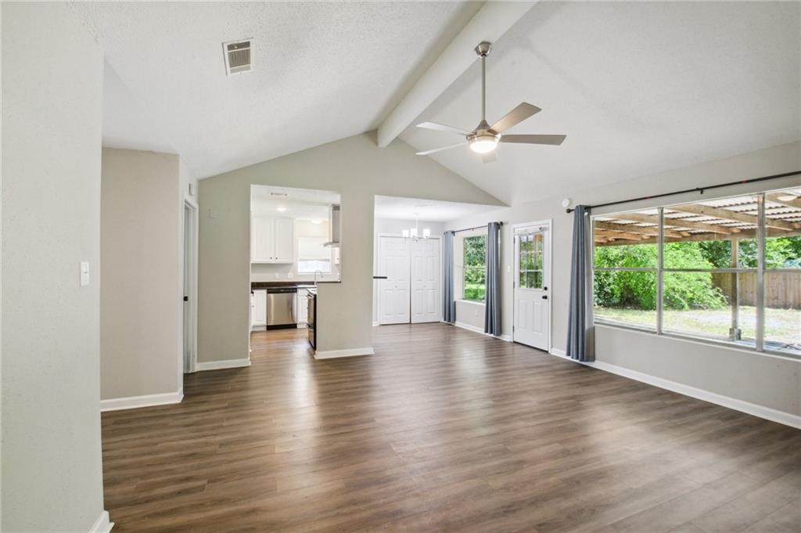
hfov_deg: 96.8
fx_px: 356
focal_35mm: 16
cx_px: 400
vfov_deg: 73.7
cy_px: 266
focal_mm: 16
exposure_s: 1/5
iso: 400
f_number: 13
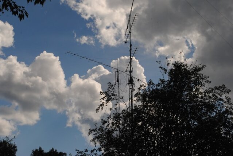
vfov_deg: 20.2
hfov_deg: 29.8
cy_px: 78
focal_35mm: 68
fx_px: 437
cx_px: 116
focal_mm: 45
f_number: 10
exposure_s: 1/400
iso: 200
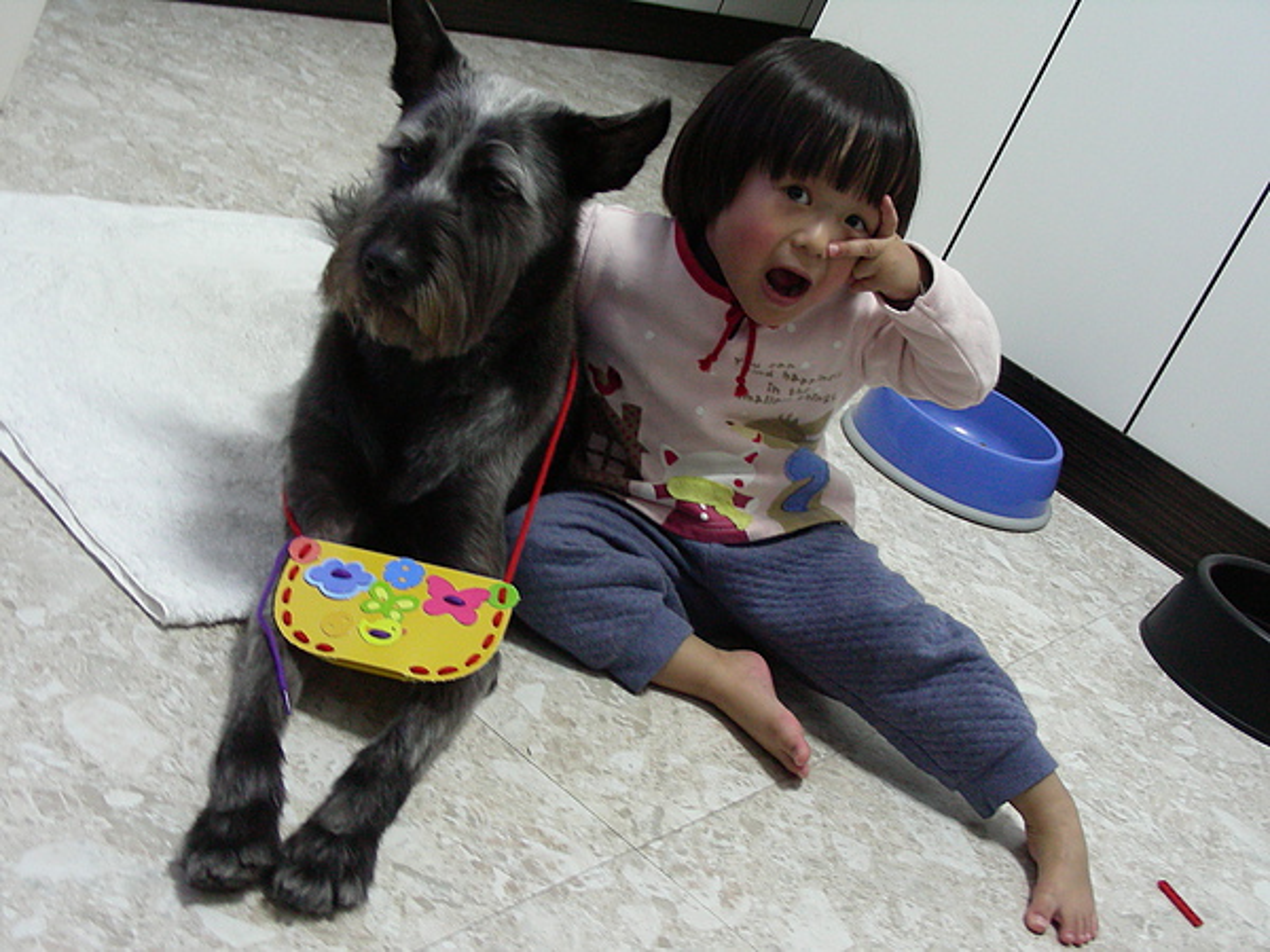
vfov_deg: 30.3
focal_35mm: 48
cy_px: 476
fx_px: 1761
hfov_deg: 39.7
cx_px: 635
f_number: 3.5
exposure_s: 1/7.1
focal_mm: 8
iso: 200
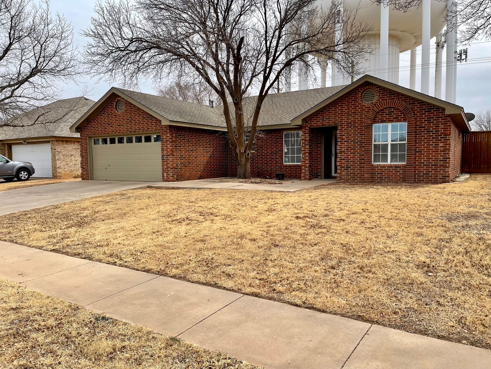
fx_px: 369
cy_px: 184
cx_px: 246
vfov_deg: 53.1
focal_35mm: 26
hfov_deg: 67.3
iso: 32
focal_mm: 5.1
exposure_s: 1/2288
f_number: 1.6
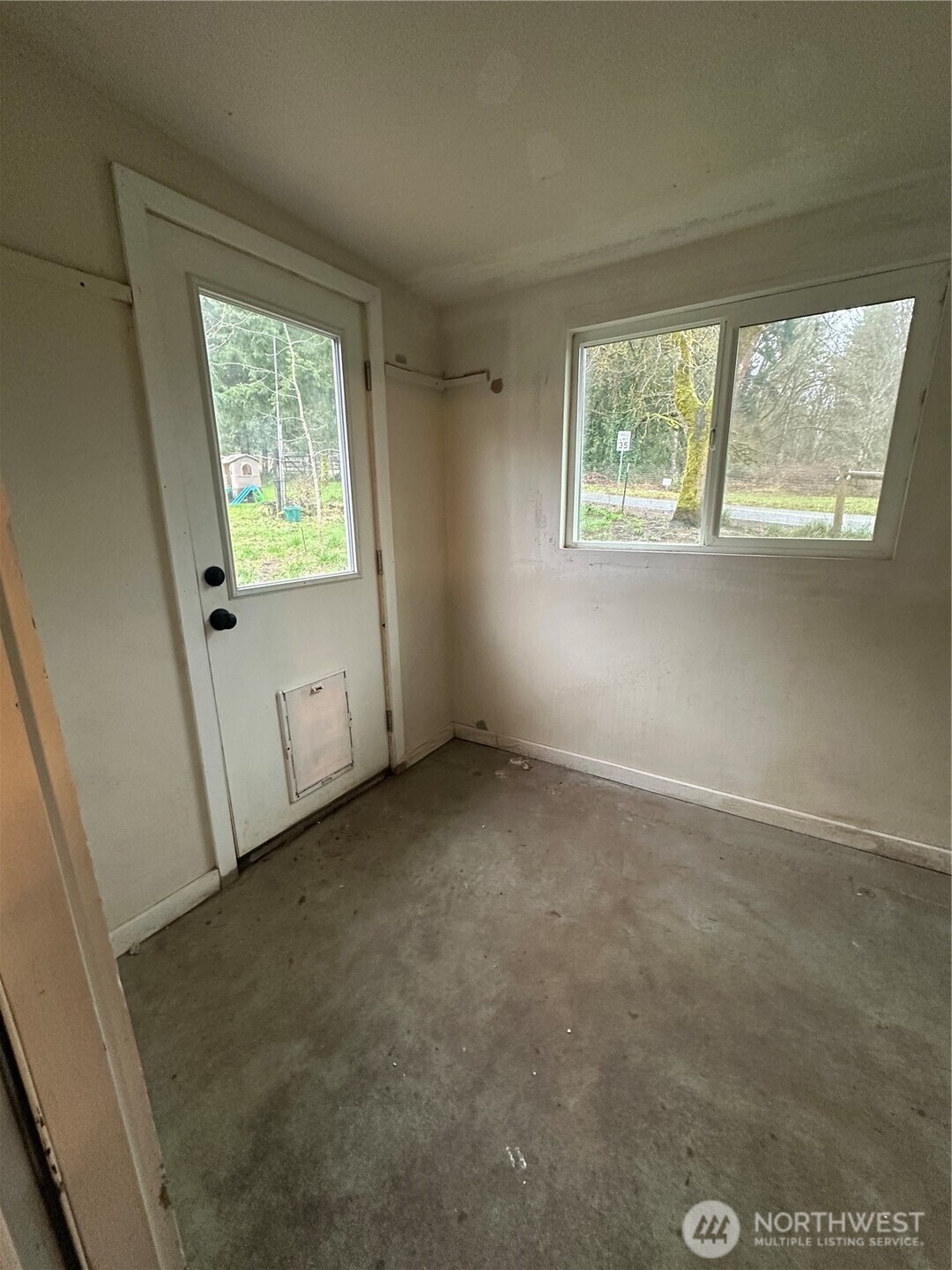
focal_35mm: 14
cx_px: 476
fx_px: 513
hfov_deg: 85.7
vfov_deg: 102.1
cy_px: 635
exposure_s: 1/60
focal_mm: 2.22
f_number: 2.2
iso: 500
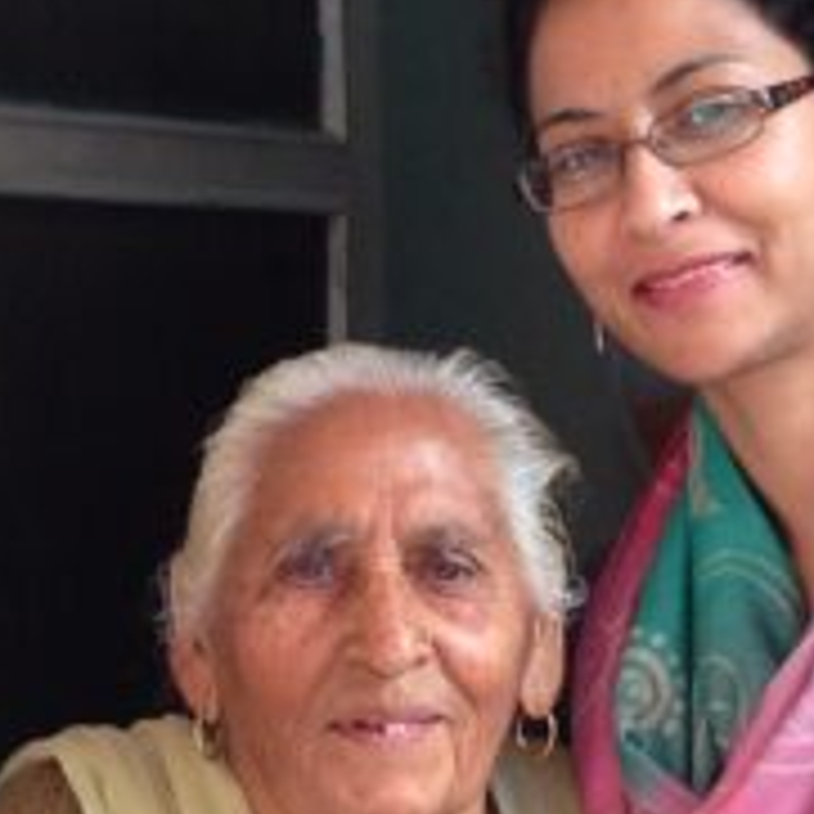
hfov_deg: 10.6
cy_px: 396
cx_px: 261
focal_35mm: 165
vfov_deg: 10.6
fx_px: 4390
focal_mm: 4.12
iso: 80
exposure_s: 1/120
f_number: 2.4
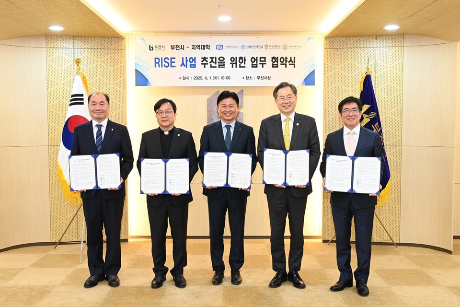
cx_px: 230
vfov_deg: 38.9
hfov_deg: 55.8
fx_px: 434
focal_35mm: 34
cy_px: 154
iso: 2500
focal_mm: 34
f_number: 6.3
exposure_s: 1/125
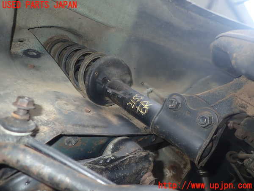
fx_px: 183
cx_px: 127
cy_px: 96
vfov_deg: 54.9
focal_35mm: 25
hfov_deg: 69.4
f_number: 5.6
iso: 125
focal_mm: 4.5
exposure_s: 1/30
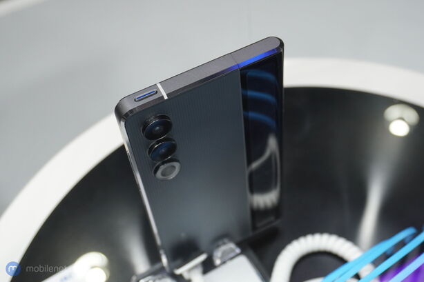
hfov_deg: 45.0
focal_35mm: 44
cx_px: 212
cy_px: 141
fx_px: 512
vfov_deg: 30.8
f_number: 5
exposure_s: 1/160
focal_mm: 29
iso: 640
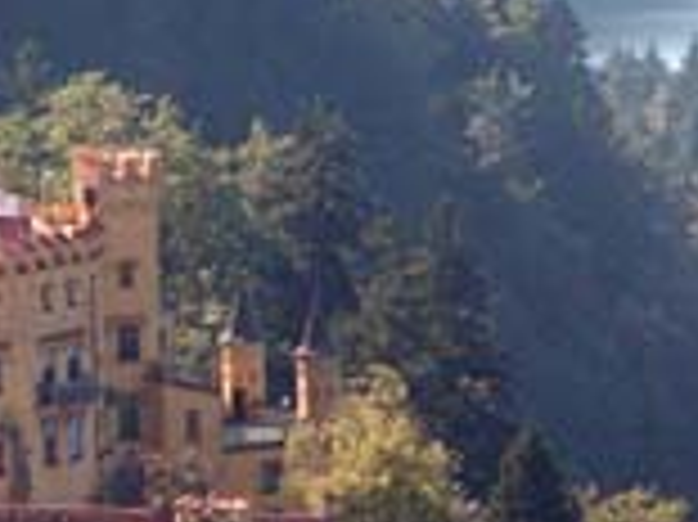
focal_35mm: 802
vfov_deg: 1.9
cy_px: 601
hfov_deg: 2.5
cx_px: 72
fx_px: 16159
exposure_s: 1/125
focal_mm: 71.2
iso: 100
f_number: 7.4
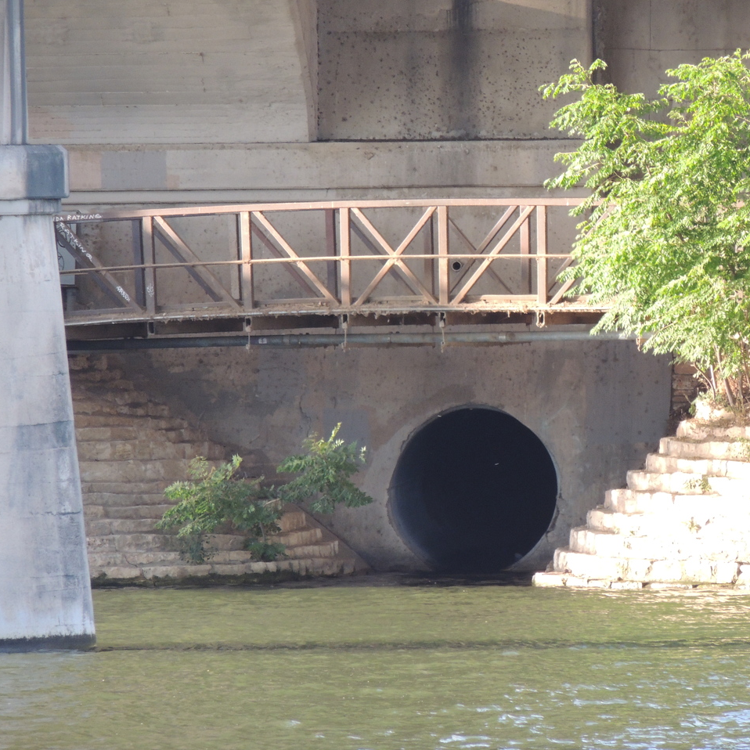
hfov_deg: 2.1
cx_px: 492
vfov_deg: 2.1
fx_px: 20272
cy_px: 375
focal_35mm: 827
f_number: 5
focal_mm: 124.8
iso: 400
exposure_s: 1/125
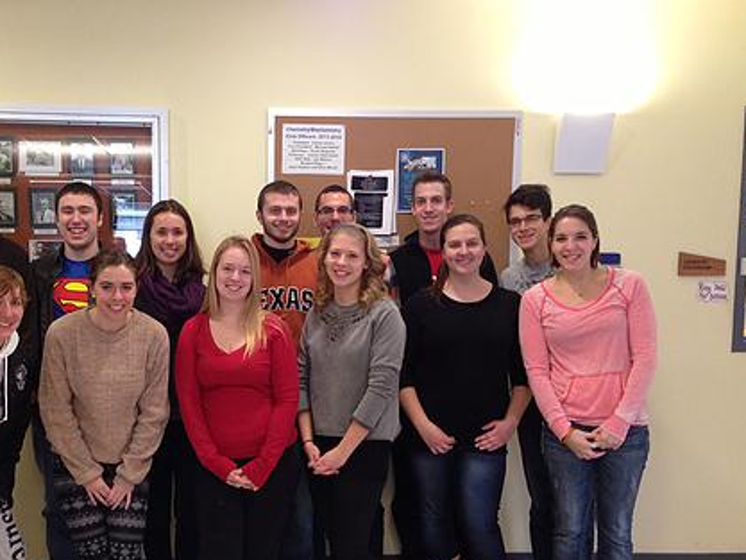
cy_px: 371
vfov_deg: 32.6
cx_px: 265
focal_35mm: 44
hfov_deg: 42.5
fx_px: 949
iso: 200
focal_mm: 4.13
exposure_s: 1/20
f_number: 2.4
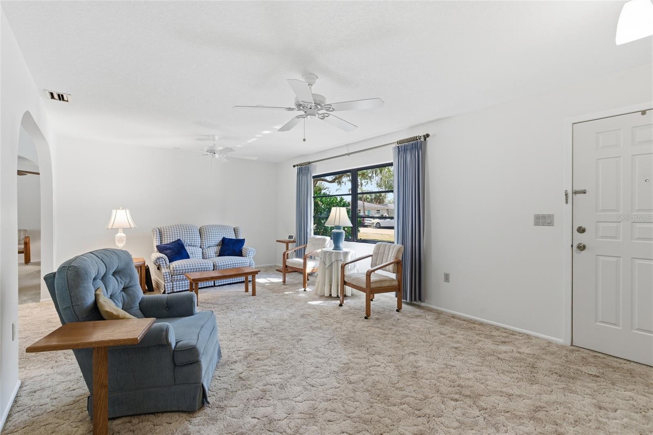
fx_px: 290
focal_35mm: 16
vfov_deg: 73.7
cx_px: 326
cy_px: 218
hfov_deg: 96.7
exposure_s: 1/50
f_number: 9
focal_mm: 16
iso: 400
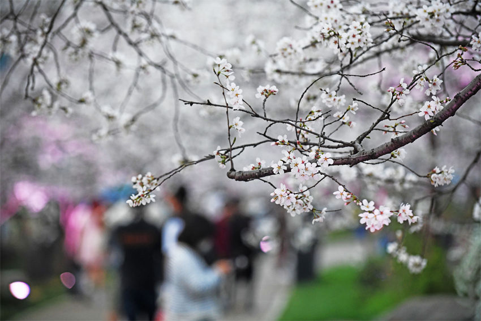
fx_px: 1870
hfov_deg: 14.7
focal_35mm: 140
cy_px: 160
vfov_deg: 9.8
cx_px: 240
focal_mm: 140
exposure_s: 1/320
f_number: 4.5
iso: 1600
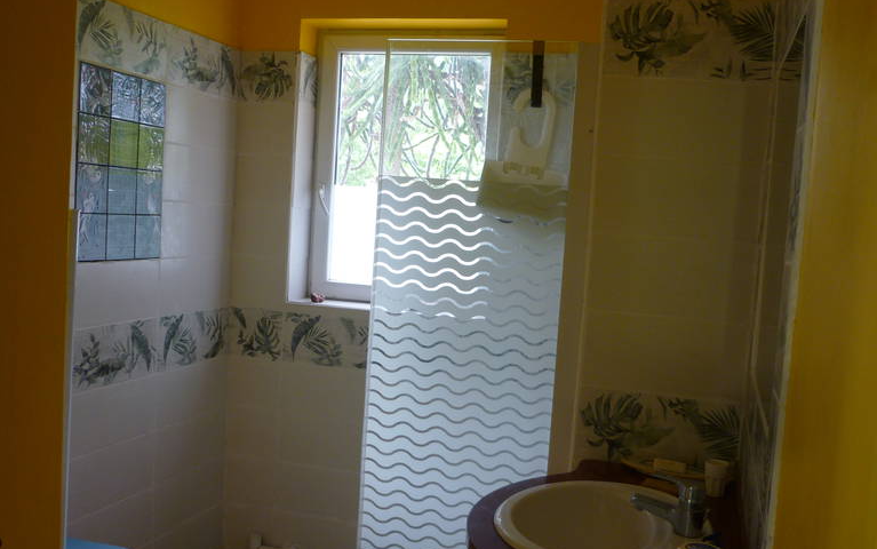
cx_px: 451
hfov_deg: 54.0
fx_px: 861
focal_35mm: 36
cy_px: 289
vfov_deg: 35.4
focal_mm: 5.5
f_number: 2.8
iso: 100
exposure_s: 1/30
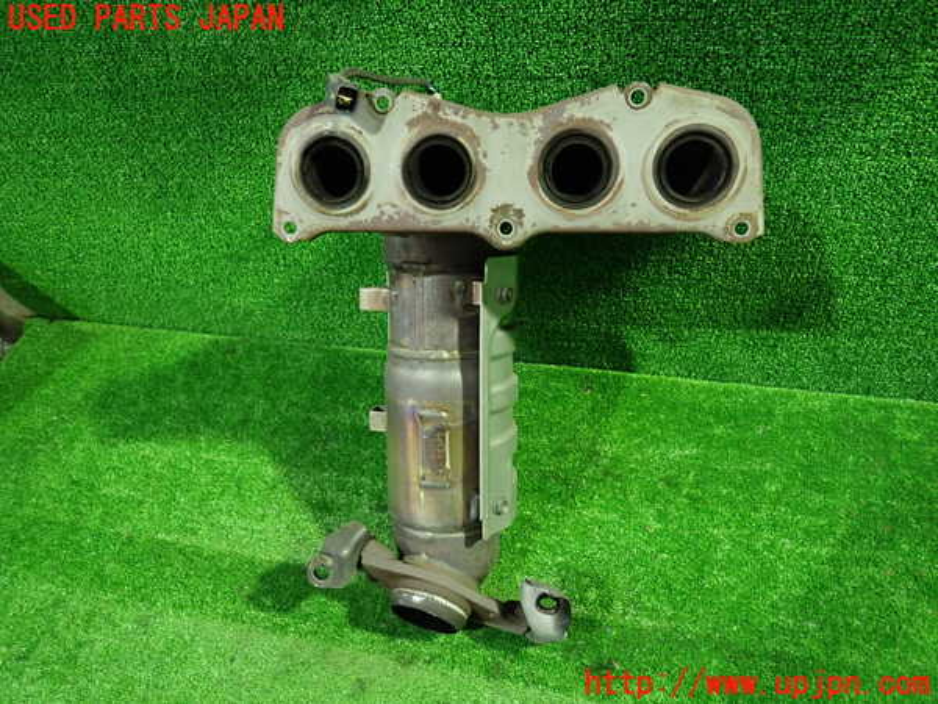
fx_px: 677
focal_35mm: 25
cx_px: 469
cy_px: 352
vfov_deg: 54.9
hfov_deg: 69.4
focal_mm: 4.5
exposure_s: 1/30
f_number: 2
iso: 800
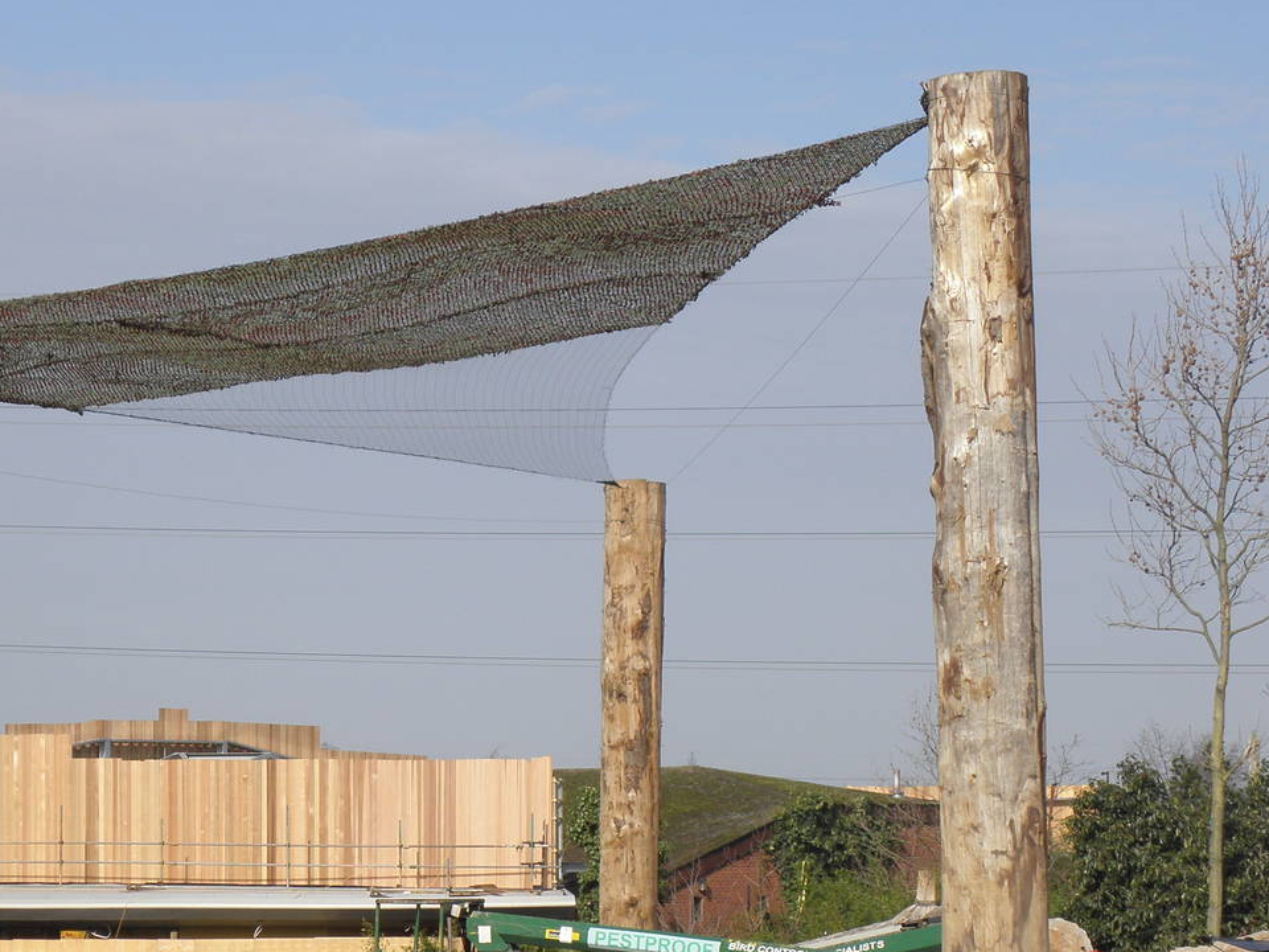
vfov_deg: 10.6
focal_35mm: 140
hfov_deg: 14.0
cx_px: 308
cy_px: 752
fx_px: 5132
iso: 64
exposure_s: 1/800
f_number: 4
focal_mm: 15.11
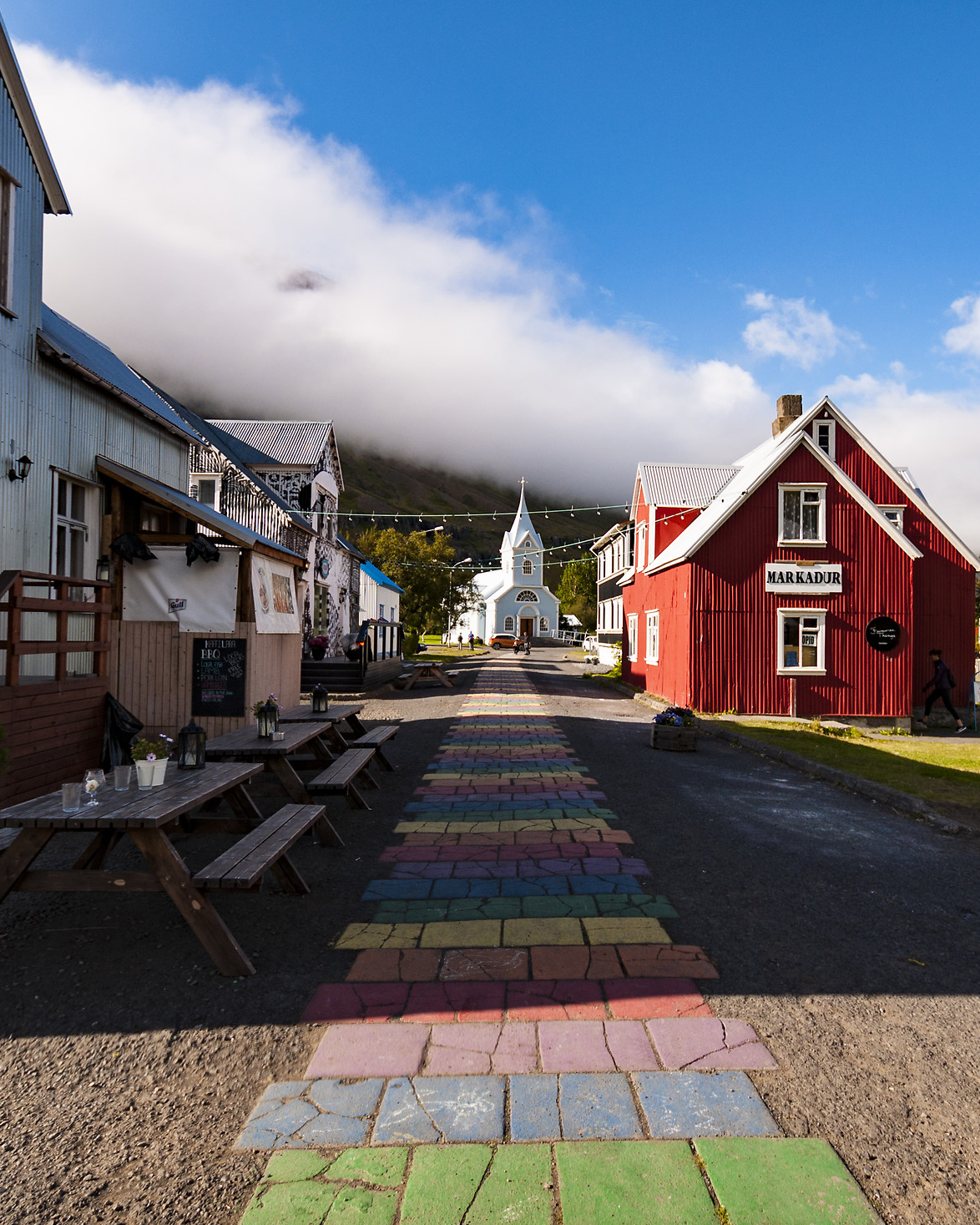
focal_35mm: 23
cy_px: 605
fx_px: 834
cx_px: 497
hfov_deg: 60.9
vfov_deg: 72.6
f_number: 4.5
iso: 200
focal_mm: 10
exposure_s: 1/1000
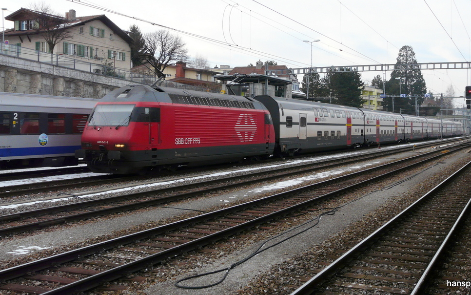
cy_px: 115
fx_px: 578
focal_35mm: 45
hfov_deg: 44.4
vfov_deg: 28.5
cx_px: 243
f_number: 4.5
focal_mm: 6.7
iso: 100
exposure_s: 1/250
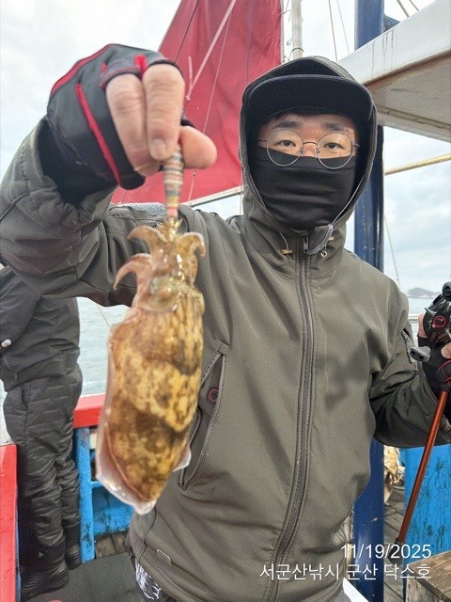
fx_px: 417
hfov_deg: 56.8
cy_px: 301
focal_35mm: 24
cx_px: 226
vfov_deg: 71.6
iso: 800
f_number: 1.78
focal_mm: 6.76
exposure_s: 1/179
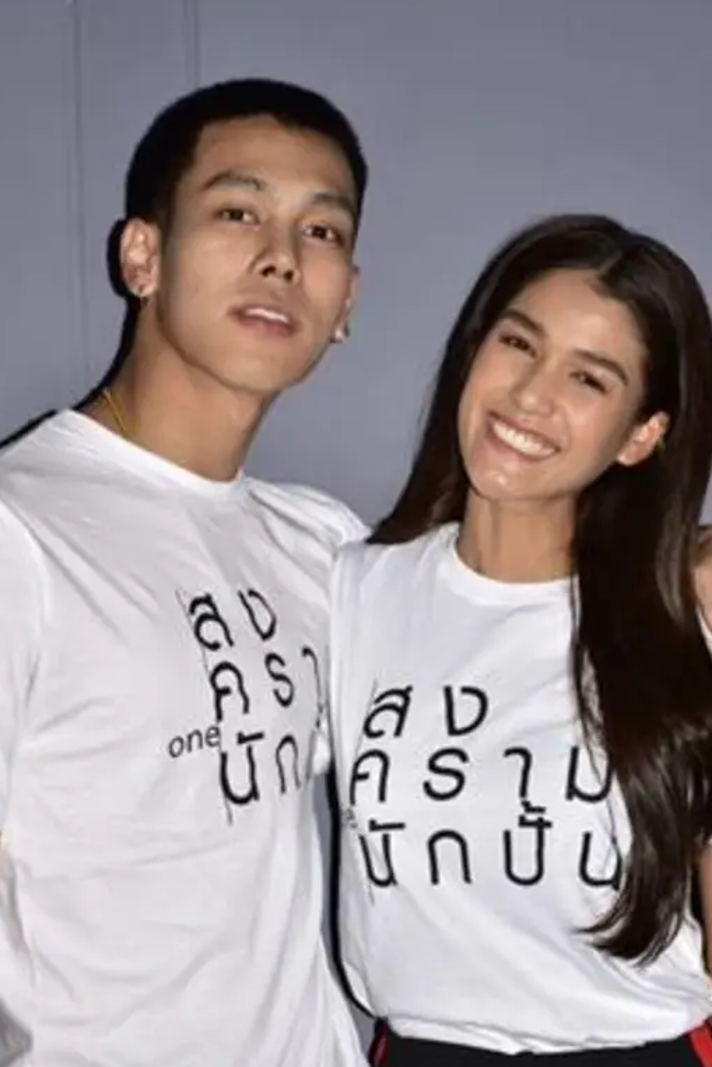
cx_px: 350
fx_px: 2728
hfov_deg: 14.9
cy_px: 790
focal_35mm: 92
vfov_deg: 22.0
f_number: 4.5
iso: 125
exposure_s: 1/200
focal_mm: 40
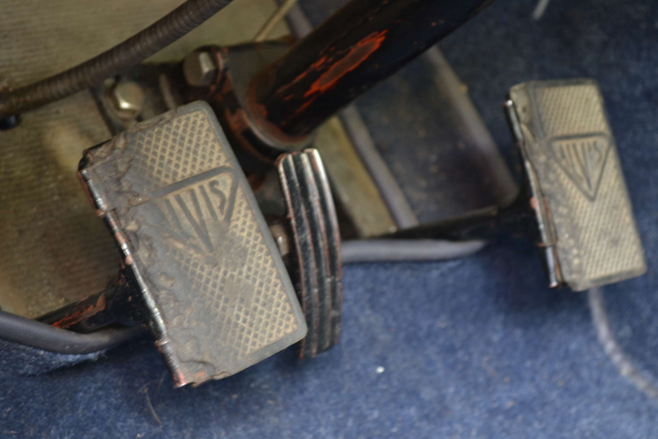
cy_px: 220
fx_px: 1508
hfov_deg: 24.6
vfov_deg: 16.6
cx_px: 329
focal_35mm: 82
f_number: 5.6
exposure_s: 1/4
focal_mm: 55
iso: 400
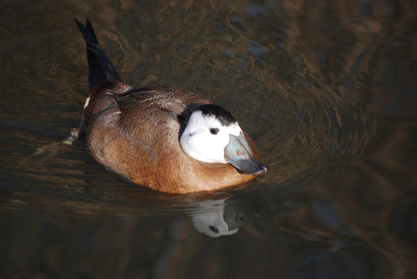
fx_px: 5219
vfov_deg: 3.1
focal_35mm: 450
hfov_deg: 4.6
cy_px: 140
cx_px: 208
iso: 220
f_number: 5.6
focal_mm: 300
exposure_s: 1/500
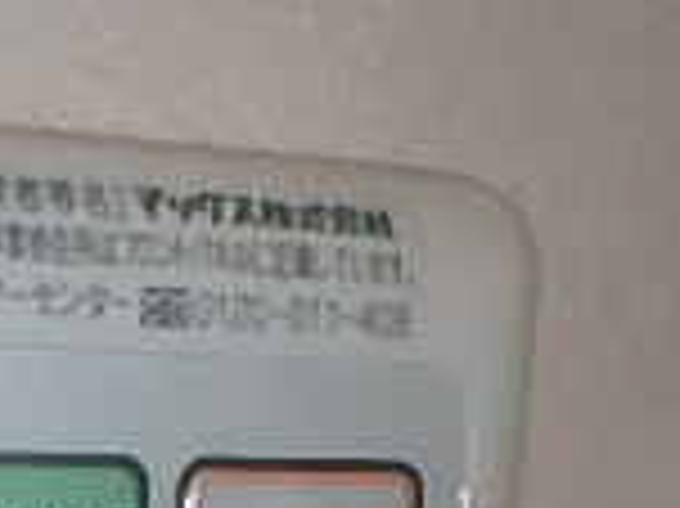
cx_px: -293
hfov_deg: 19.6
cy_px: 895
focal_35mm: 89
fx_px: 1747
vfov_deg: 14.7
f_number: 6
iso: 125
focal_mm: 3.7
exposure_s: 1/30
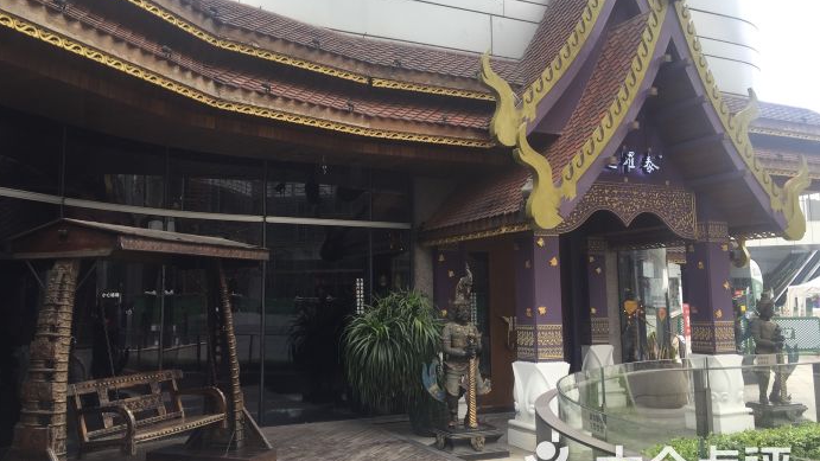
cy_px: 220
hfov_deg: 61.0
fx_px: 696
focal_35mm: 32
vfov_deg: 36.7
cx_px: 407
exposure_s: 1/184
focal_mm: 4.15
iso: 32
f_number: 2.2
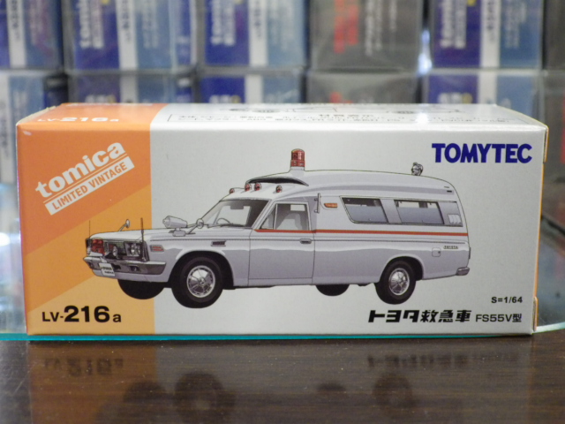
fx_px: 963
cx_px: 282
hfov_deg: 32.7
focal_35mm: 59
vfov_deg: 24.8
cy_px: 212
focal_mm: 10.7
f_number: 4
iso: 800
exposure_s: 1/30
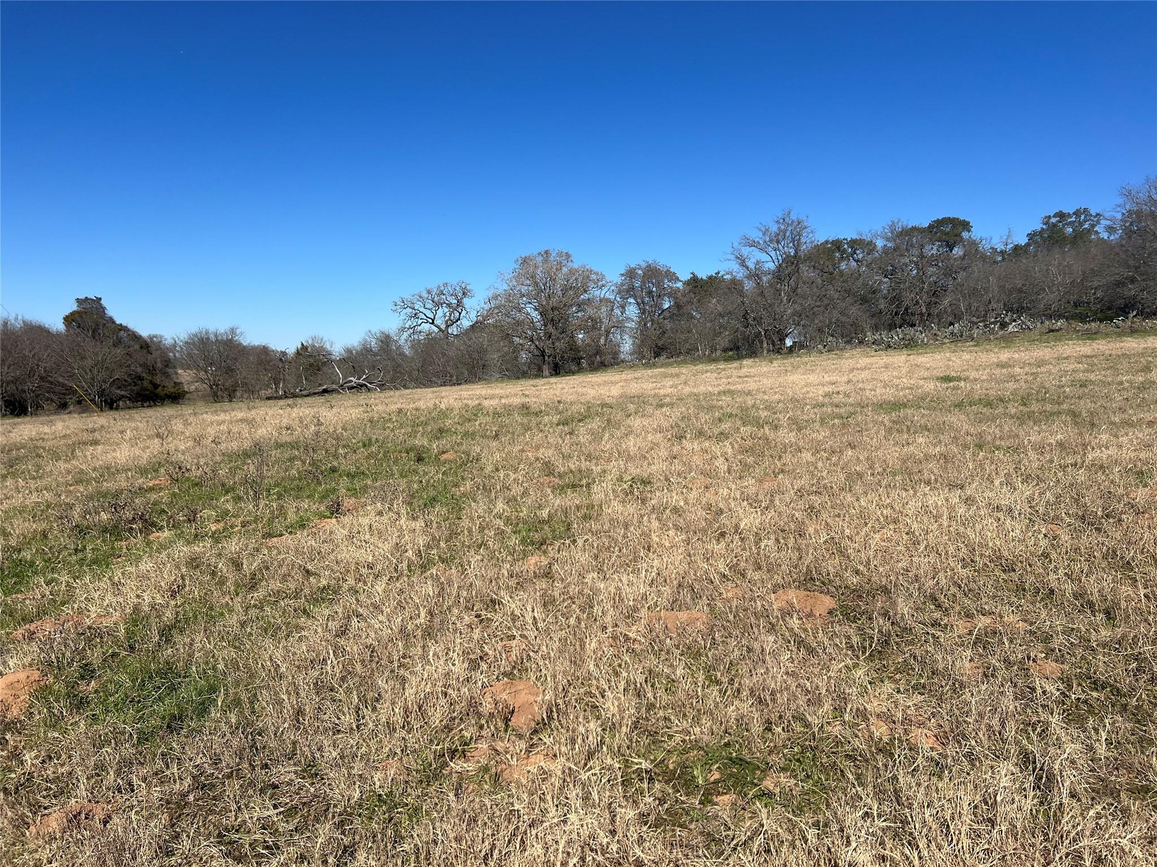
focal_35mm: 26
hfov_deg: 67.3
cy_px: 434
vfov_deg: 53.1
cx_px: 578
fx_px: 869
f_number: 1.5
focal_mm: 5.7
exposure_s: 1/6579
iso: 50
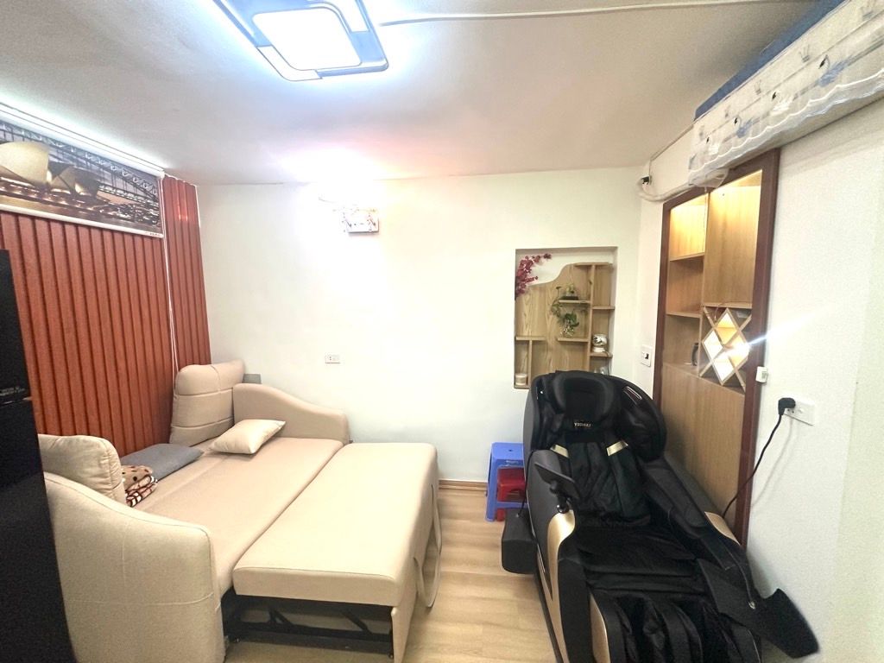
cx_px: 442
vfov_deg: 85.7
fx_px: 358
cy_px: 332
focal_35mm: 14
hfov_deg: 102.1
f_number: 2.2
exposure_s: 1/100
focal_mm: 2.22
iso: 250
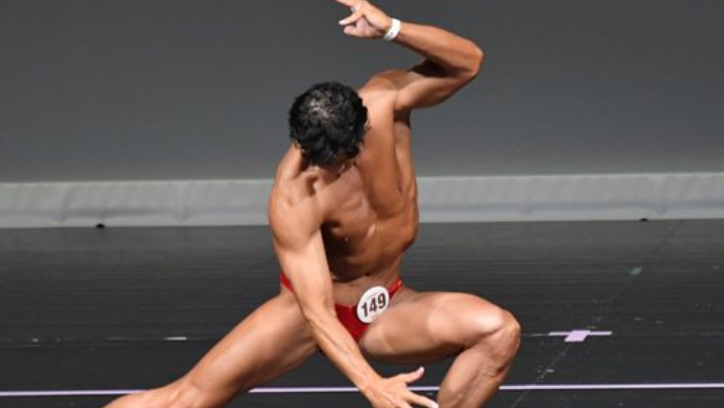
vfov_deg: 2.0
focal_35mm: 616
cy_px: 272
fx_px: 11827
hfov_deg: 3.5
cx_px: 448
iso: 4000
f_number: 5.6
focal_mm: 250
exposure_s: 1/400
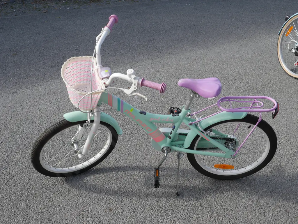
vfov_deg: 36.0
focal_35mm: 40
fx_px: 345
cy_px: 112
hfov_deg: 46.8
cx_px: 149
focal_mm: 20
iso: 200
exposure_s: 1/250
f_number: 8
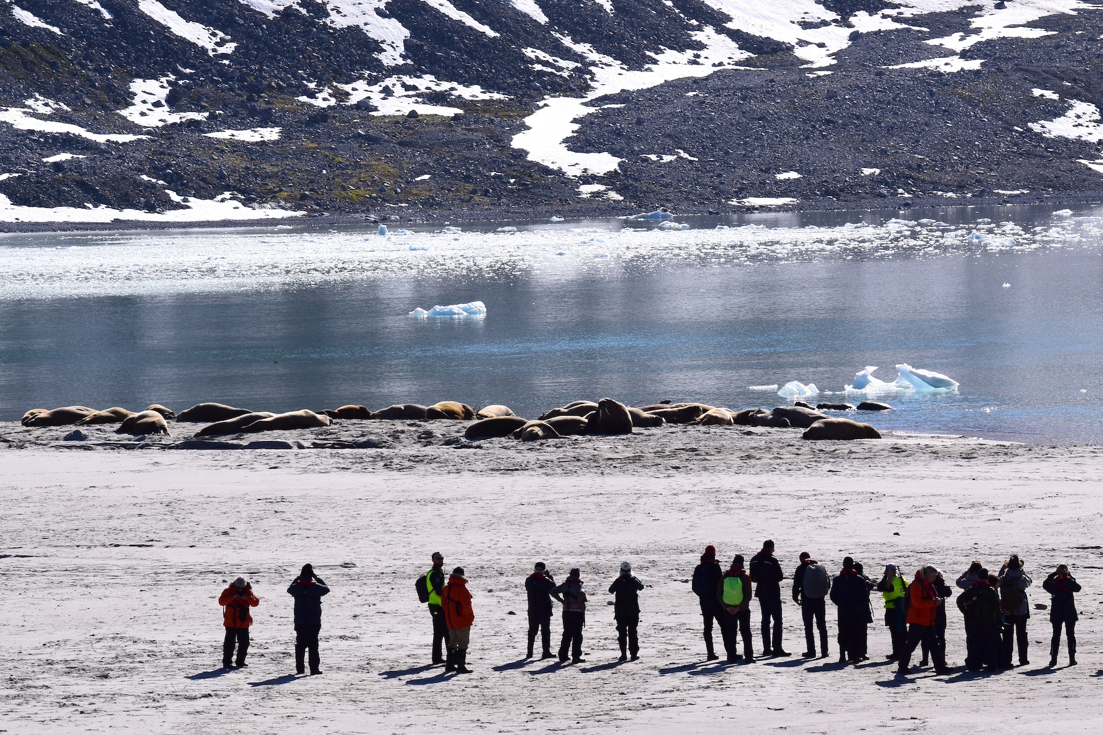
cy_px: 451
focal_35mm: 245
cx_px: 621
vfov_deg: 5.6
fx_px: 7505
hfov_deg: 8.4
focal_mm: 122
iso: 220
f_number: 11
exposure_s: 1/500
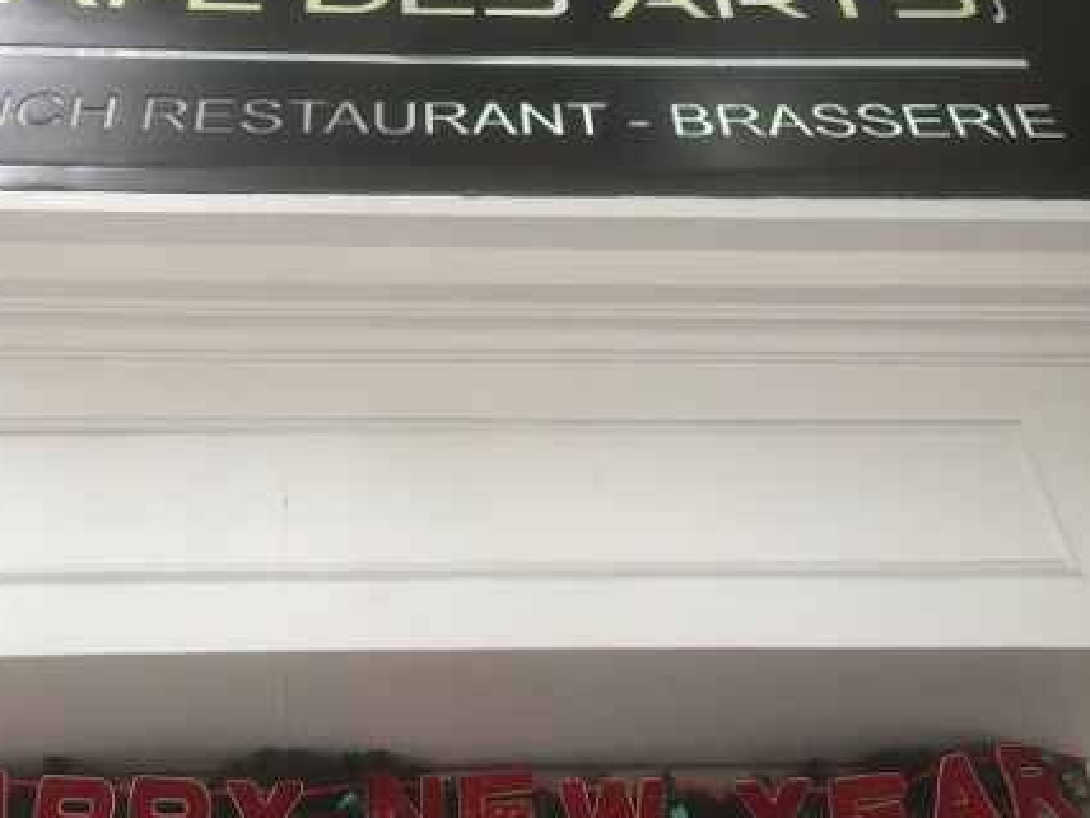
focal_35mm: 44
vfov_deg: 32.7
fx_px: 1385
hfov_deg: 42.8
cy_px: 297
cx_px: 443
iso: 40
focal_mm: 4.15
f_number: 2.2
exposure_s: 1/100
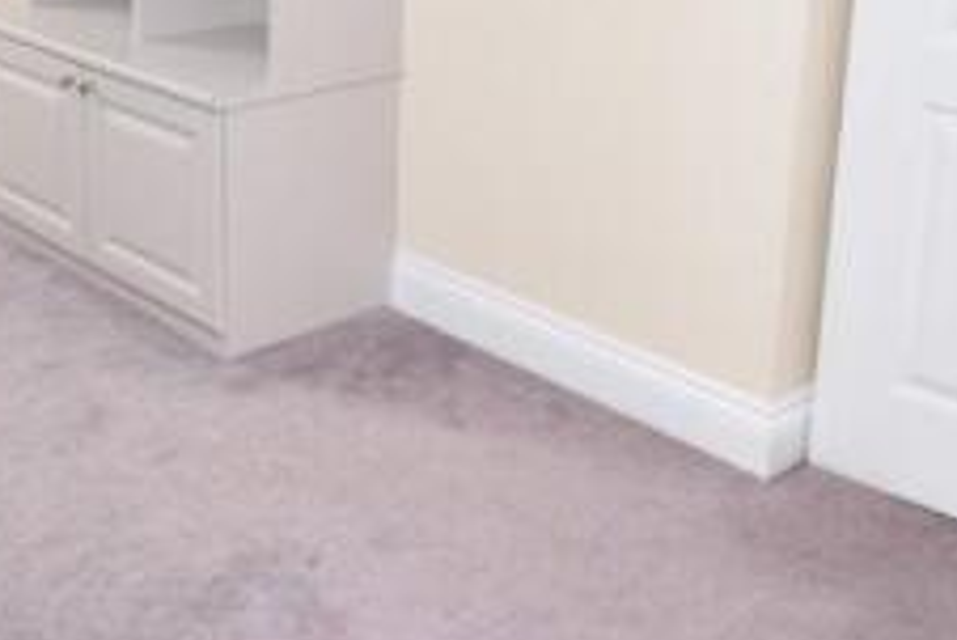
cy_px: 74
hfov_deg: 38.0
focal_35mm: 52
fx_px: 1383
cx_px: 377
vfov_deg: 25.3
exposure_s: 1/60
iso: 640
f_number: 4
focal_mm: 12
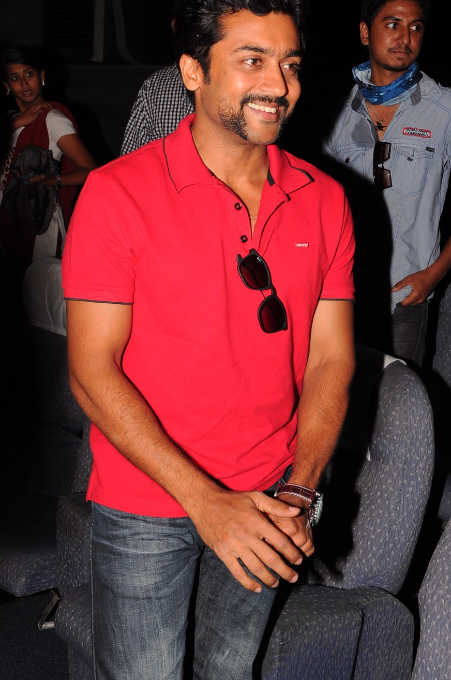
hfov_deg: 24.7
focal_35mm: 55
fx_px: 1029
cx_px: 236
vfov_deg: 36.5
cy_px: 288
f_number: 8
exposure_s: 1/125
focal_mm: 31
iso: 320
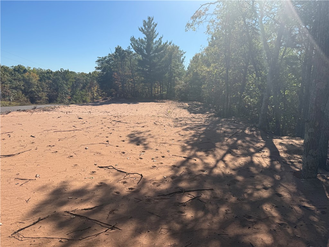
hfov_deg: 71.6
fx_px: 228
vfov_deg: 56.8
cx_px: 164
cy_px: 124
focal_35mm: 24
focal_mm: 6.76
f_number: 1.78
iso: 80
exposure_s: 1/4405
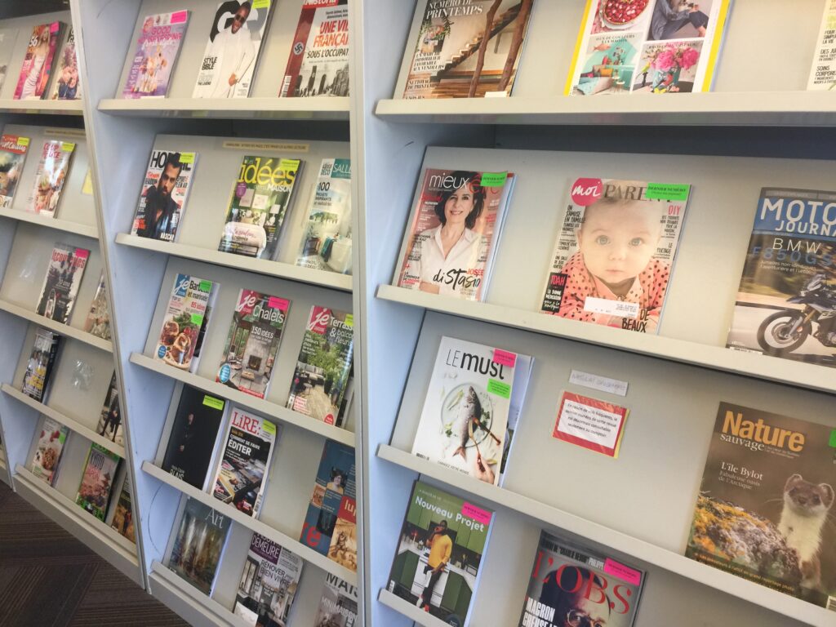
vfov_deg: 48.2
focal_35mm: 29
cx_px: 418
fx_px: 700
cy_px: 314
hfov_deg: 61.7
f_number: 2.2
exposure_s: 1/30
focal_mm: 4.15
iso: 40
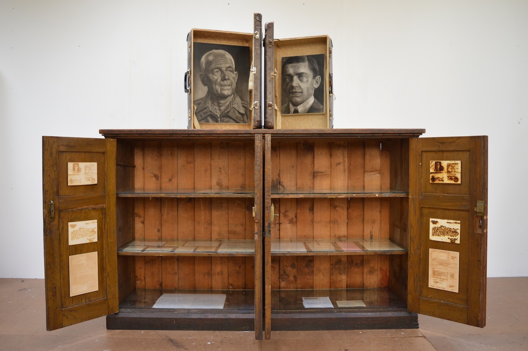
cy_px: 176
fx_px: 440
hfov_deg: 62.0
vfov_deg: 43.5
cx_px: 264
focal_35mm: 30
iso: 800
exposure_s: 1/60
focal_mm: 20
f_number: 3.8
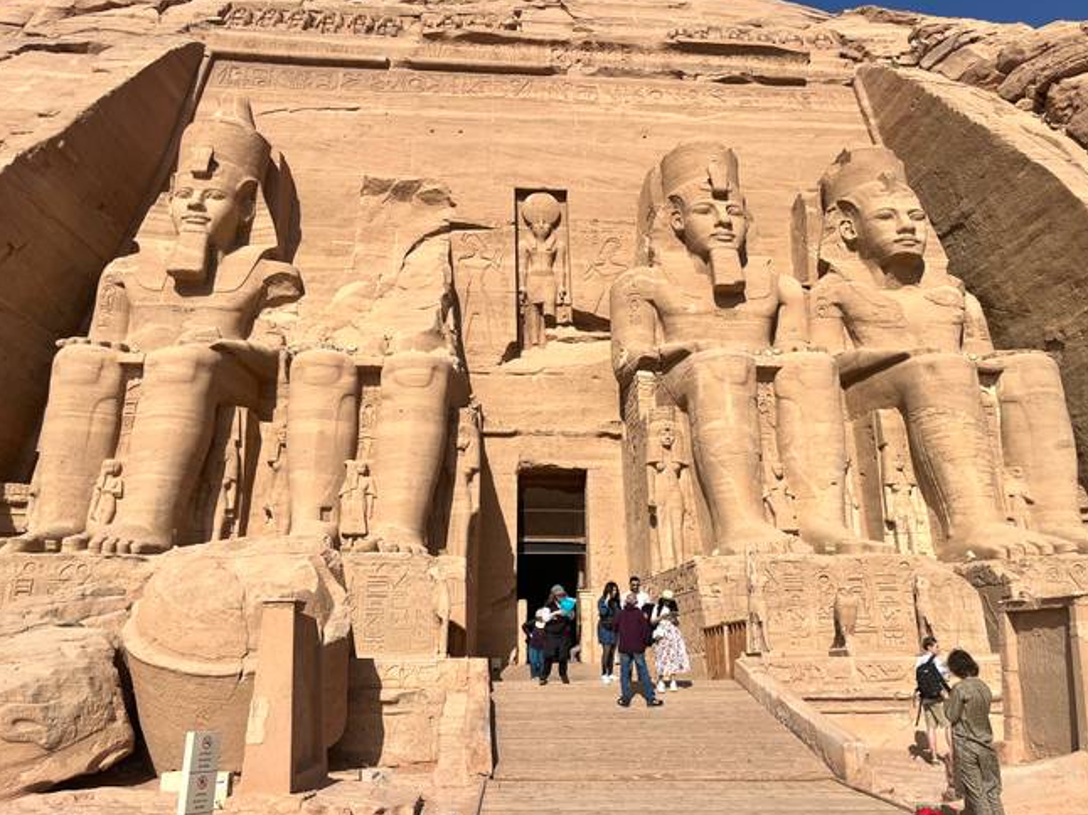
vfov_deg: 48.2
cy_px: 418
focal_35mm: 29
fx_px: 911
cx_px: 546
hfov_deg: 61.7
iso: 50
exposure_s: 1/7353
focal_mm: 5.1
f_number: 1.6
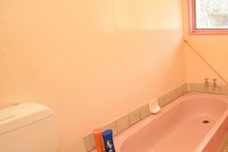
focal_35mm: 28
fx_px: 177
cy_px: 82
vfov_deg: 46.4
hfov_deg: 56.8
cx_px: 204
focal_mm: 15
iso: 200
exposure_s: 1/125
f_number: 3.5
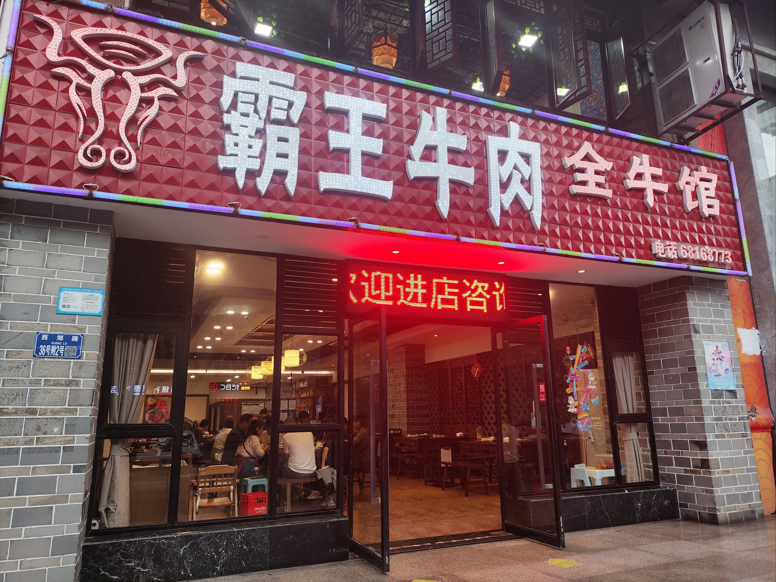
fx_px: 538
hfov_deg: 71.6
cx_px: 388
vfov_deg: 56.8
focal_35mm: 24
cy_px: 291
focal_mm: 4.68
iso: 60
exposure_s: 1/100
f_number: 1.8
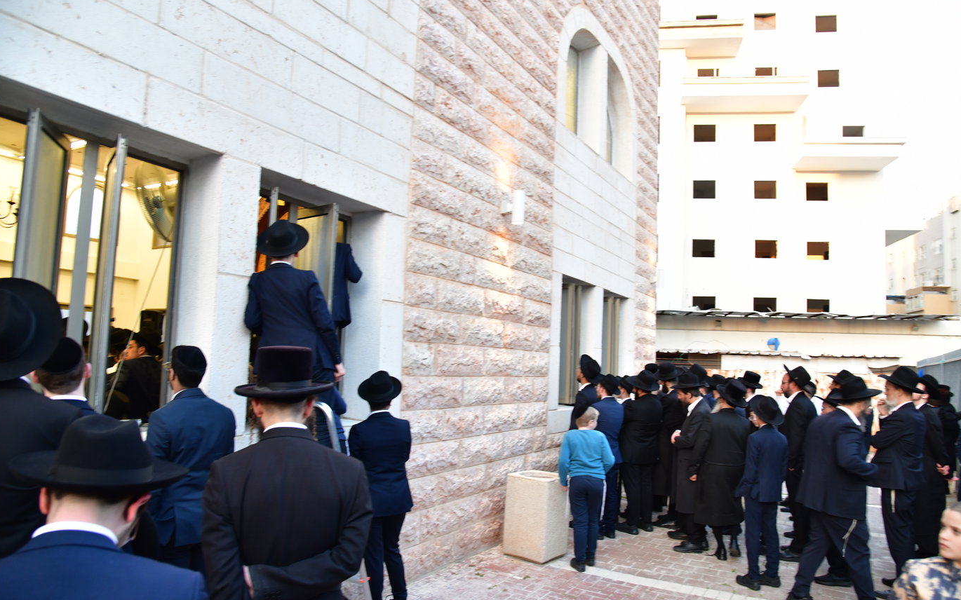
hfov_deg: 72.6
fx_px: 655
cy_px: 316
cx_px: 481
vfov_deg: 49.2
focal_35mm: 25
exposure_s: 1/100
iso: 1000
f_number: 5.6
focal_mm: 24
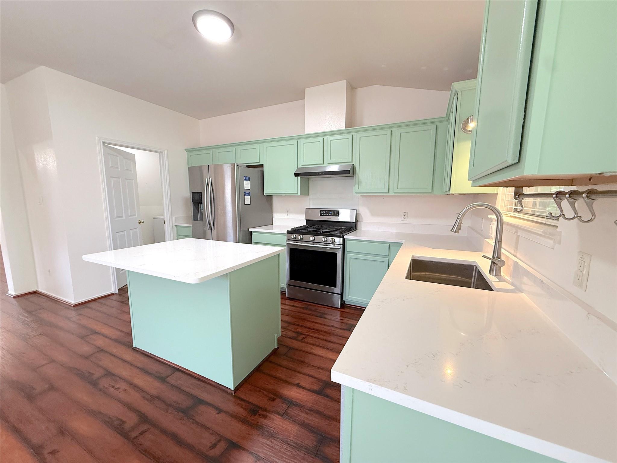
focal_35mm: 14
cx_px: 308
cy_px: 232
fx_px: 250
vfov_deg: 85.7
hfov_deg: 102.1
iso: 250
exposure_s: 1/60
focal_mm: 2.22
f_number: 2.2
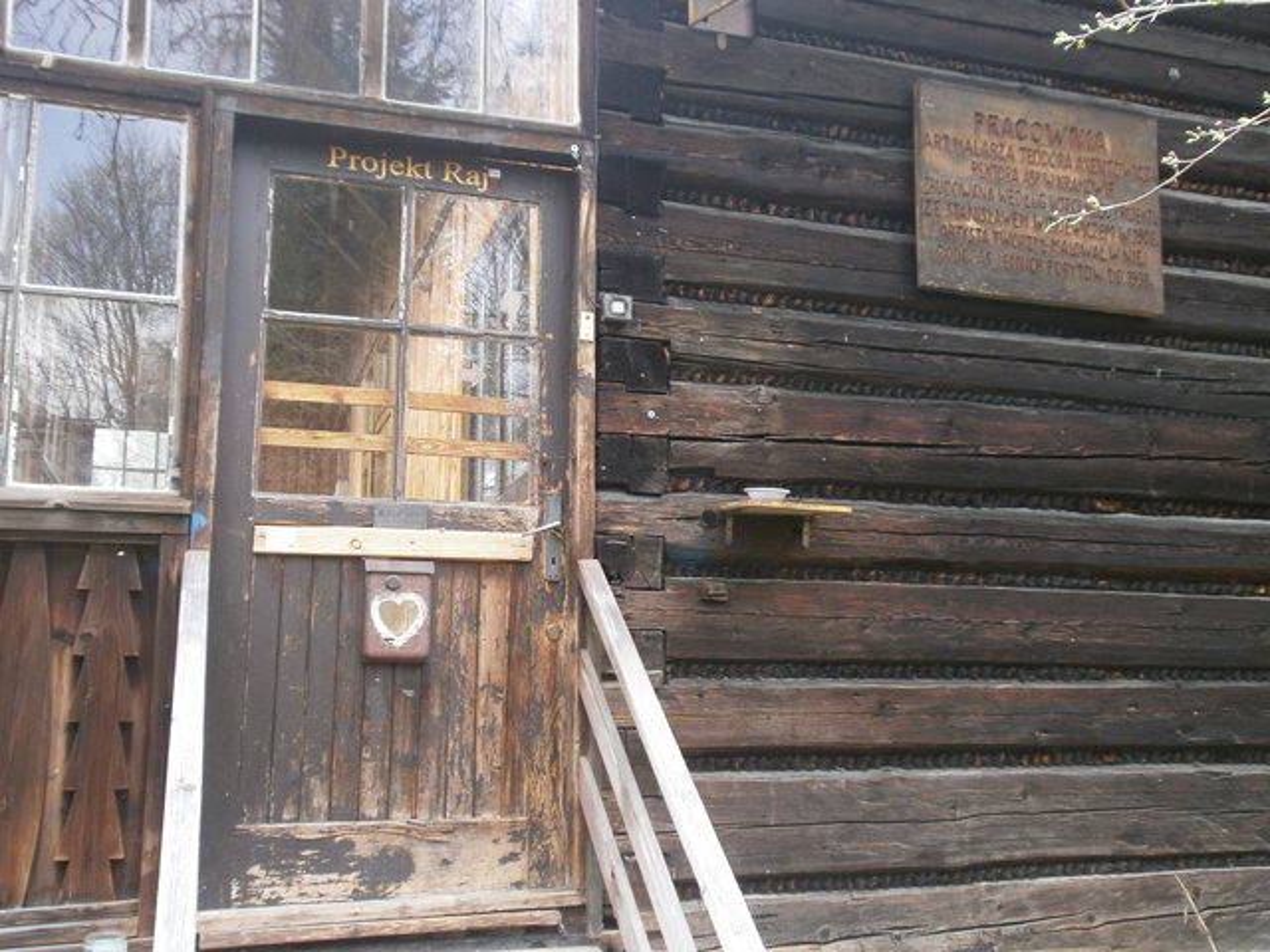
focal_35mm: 32
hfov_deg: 56.8
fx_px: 1174
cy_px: 476
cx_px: 635
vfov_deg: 44.2
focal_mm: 5.8
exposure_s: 1/30
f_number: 3.1
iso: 125
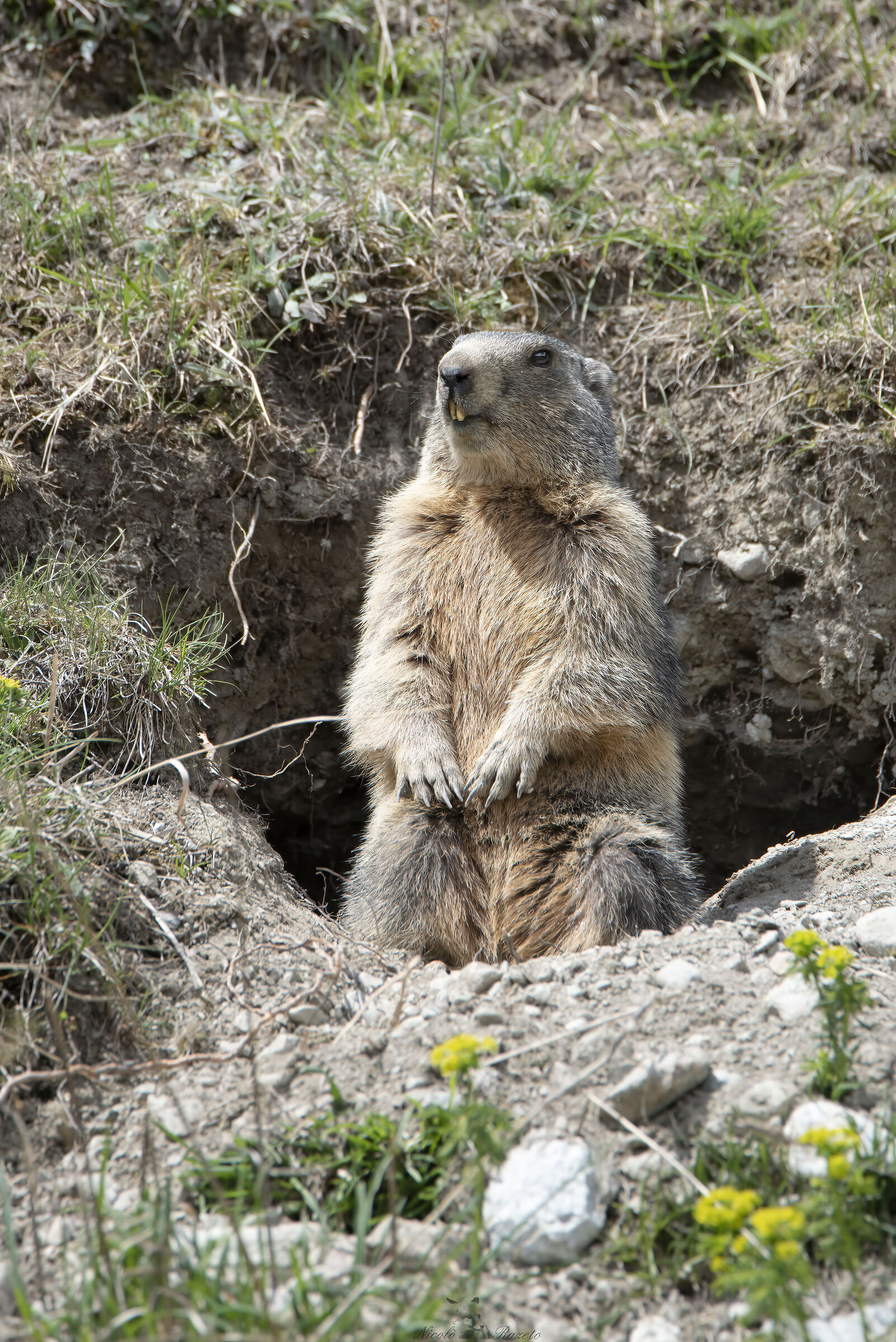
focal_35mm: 600
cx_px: 448
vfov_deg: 3.4
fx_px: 22379
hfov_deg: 2.3
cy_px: 671
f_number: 8
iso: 200
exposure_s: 1/400
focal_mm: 600
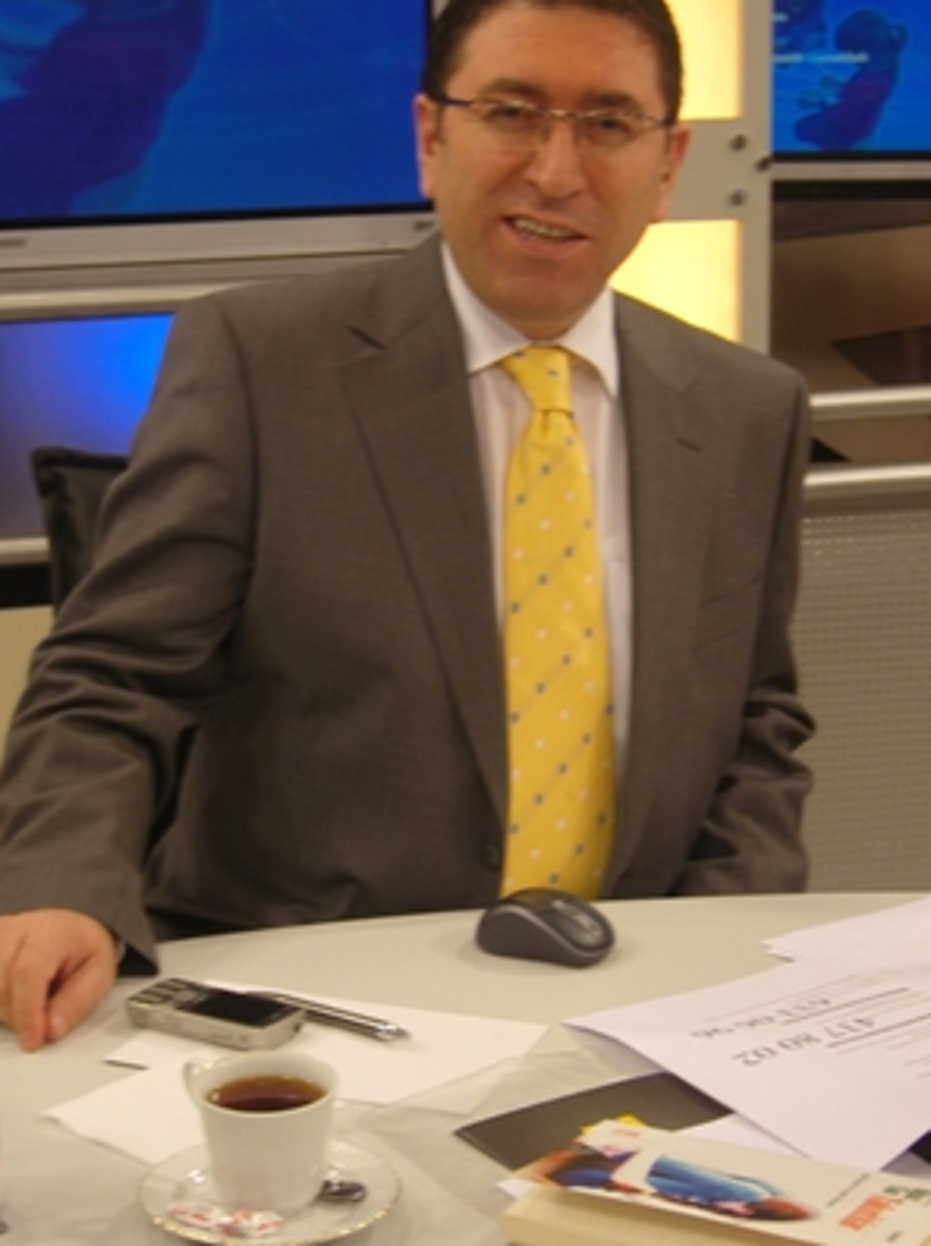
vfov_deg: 25.0
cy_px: 576
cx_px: 385
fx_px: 2803
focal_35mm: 78
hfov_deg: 18.8
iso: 100
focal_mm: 13.6
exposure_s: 1/60
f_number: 3.8
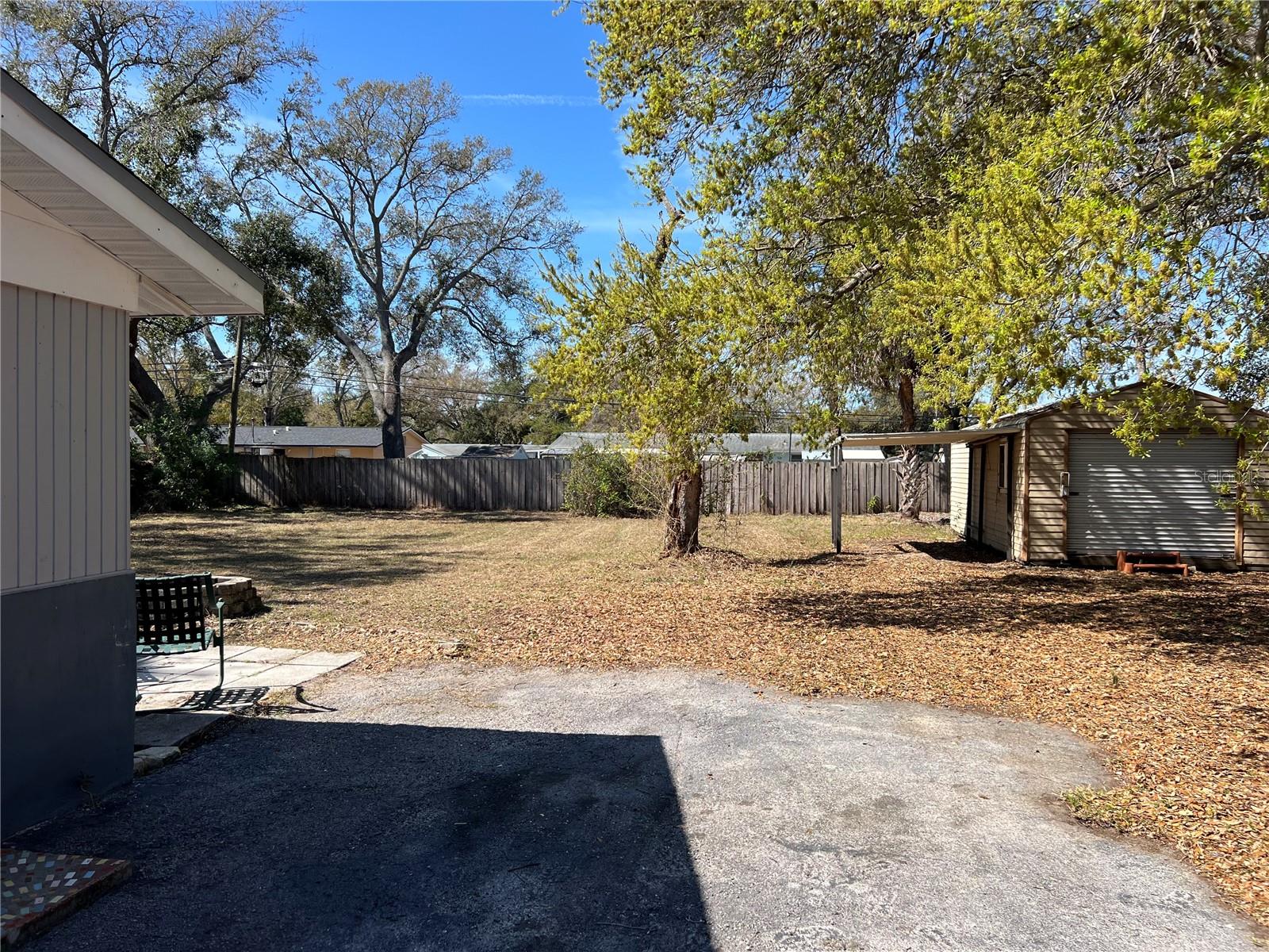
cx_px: 634
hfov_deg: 67.3
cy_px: 476
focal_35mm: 26
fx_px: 953
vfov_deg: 53.1
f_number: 1.5
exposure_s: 1/2915
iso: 50
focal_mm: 5.7
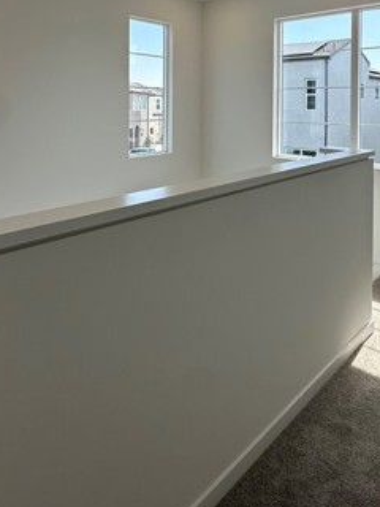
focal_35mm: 28
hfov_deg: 48.8
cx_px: 258
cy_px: 111
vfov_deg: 59.1
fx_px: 410
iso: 40
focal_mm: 2.22
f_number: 2.2
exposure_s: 1/396
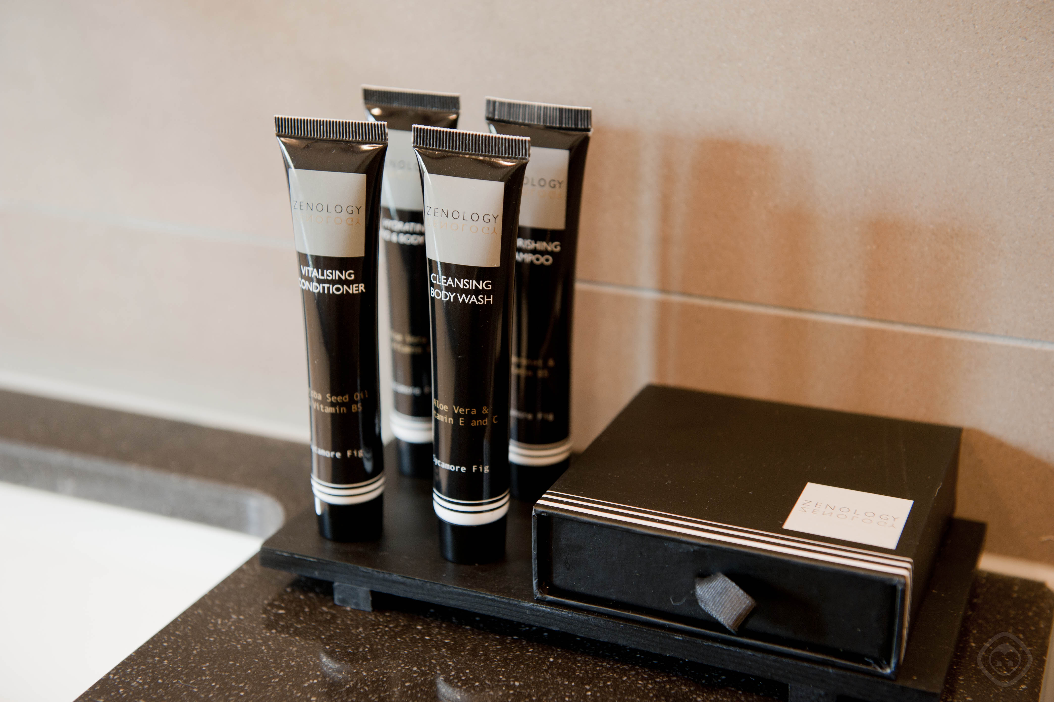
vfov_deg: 26.0
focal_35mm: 52
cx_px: 527
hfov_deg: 38.2
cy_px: 351
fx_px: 1521
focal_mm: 52
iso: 400
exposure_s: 1/10
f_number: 4
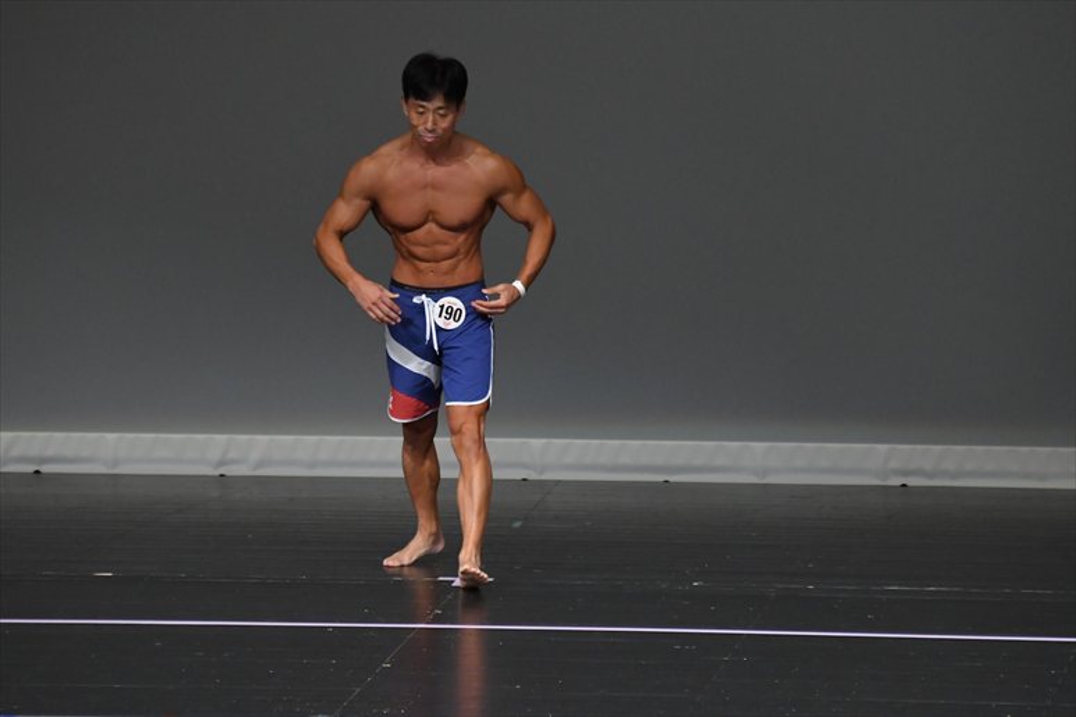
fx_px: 10307
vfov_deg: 4.0
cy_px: 358
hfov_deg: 6.0
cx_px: 538
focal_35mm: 345
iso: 4000
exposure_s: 1/400
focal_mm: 230
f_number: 5.6
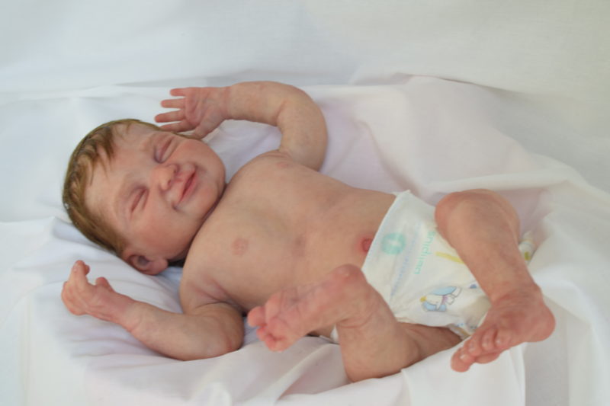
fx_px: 1067
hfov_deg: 31.9
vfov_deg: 21.6
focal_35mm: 63
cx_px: 305
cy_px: 203
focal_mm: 42
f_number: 5.6
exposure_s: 1/40
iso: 100
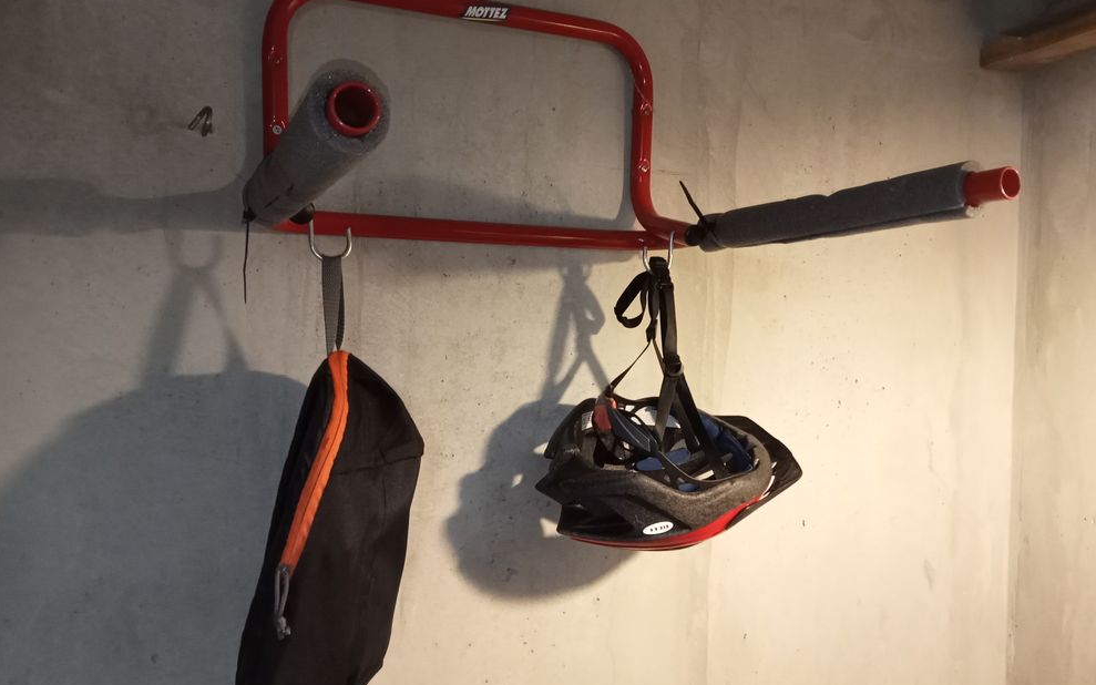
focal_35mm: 30
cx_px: 551
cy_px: 336
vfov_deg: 41.8
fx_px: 896
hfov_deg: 62.9
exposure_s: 1/33.3
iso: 1126
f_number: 2.2
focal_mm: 3.46
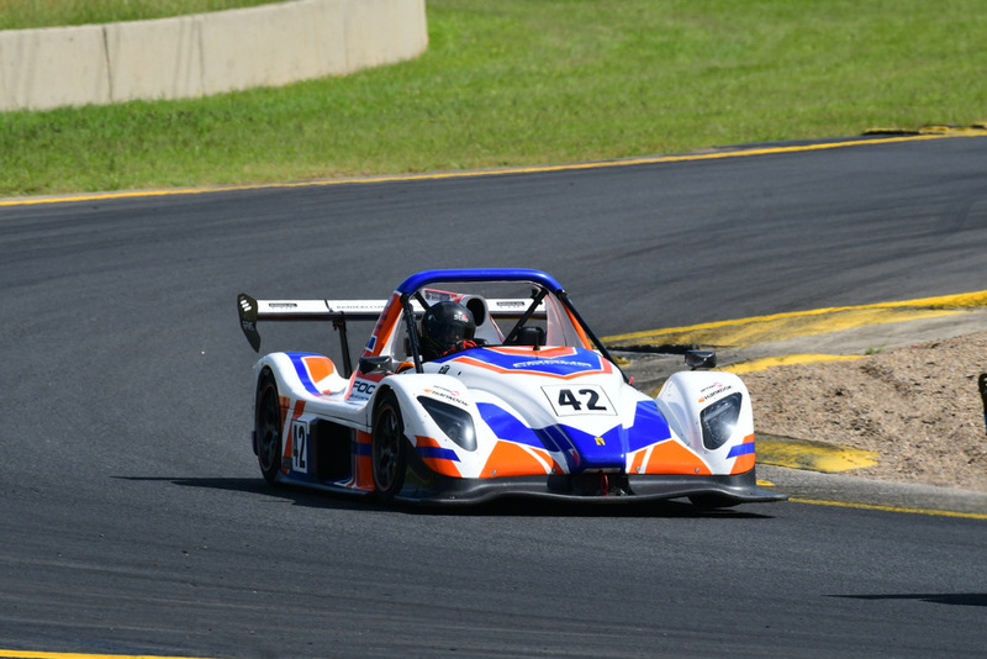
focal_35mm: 585
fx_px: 16044
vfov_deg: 2.4
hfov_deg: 3.5
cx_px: 494
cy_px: 330
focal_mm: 390
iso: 320
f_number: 11
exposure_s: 1/640
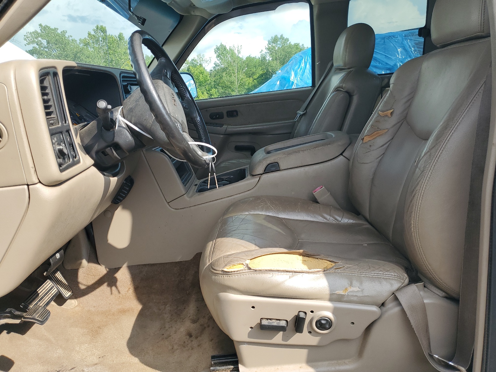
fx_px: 373
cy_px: 186
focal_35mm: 26
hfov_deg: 67.3
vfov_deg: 53.1
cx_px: 248
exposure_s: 1/1250
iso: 50
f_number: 1.5
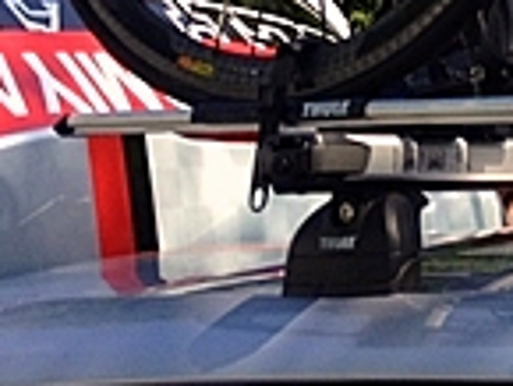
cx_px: 683
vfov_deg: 9.1
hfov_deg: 12.4
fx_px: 2284
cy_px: -358
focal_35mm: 154
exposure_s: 1/1082
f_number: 2.4
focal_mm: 4.28
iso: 64
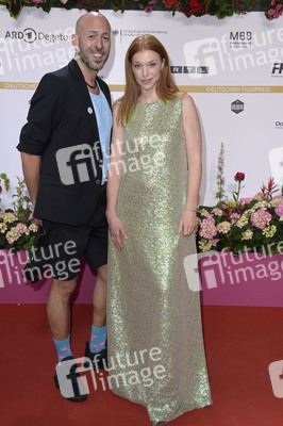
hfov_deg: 26.9
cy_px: 213
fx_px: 591
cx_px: 142
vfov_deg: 39.6
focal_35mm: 50
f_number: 6.3
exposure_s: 1/250
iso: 640
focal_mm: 50
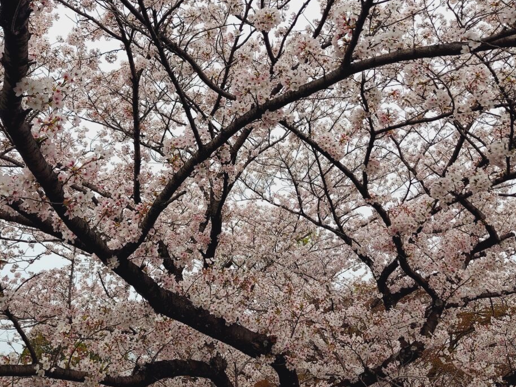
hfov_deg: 52.6
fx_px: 522
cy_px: 172
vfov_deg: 40.7
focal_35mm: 35
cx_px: 244
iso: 50
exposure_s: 1/1311
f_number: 2
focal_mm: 4.6
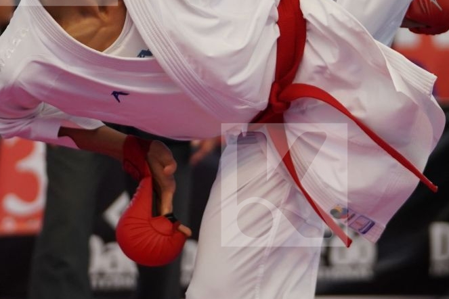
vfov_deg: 4.6
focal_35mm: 296
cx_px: 284
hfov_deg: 7.0
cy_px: -55
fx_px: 3691
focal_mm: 109
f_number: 2.8
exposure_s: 1/1000
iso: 1250
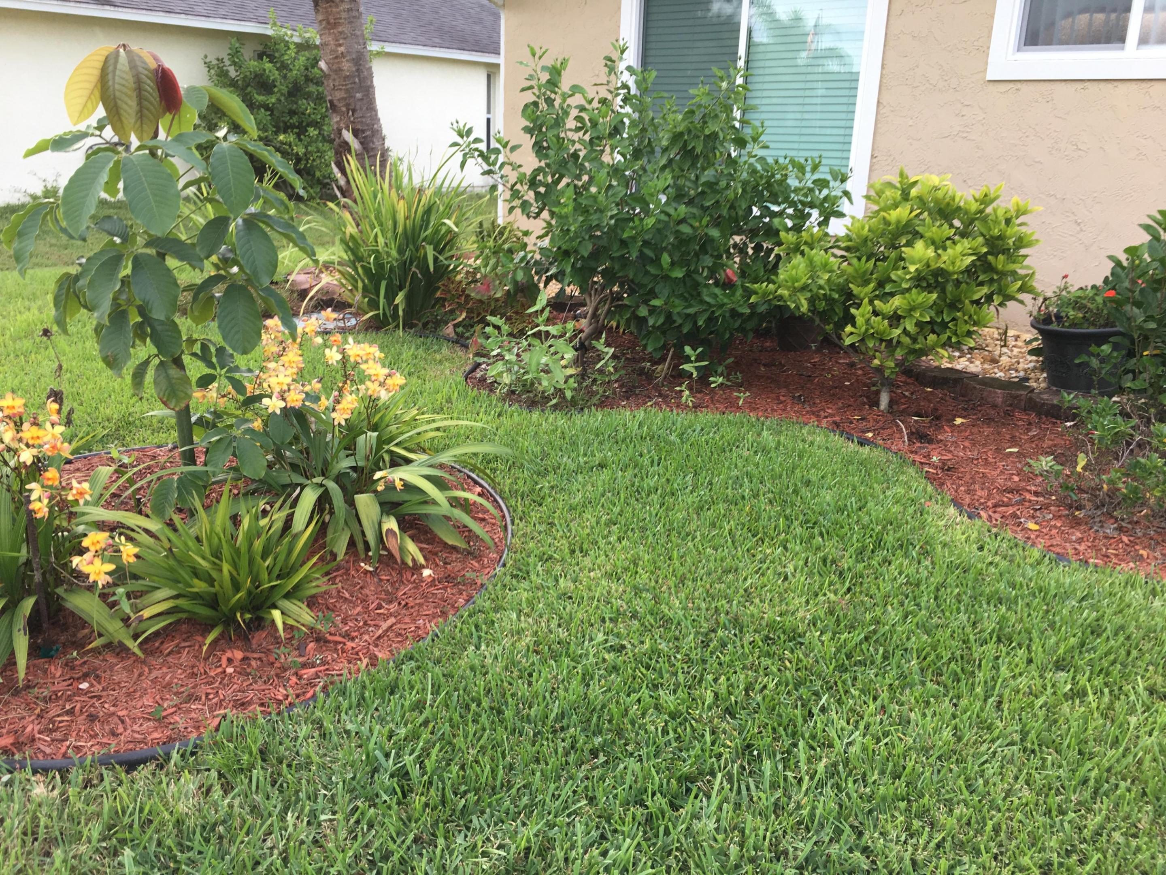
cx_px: 583
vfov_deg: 48.2
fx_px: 977
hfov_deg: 61.7
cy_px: 438
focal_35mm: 29
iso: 32
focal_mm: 4.15
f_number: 2.2
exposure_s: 1/120
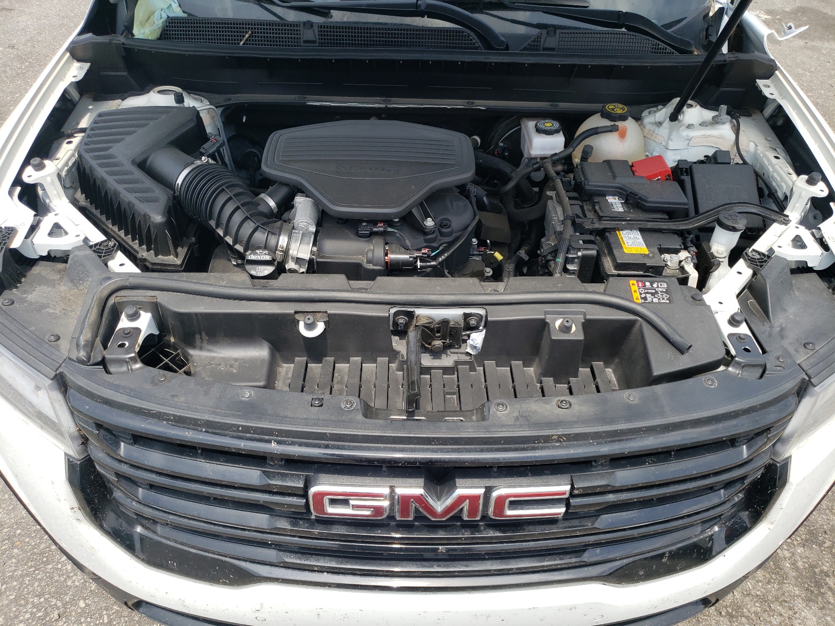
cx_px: 418
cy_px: 313
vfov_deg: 53.1
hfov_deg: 67.3
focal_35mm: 26
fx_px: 627
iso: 50
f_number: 1.5
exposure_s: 1/1250
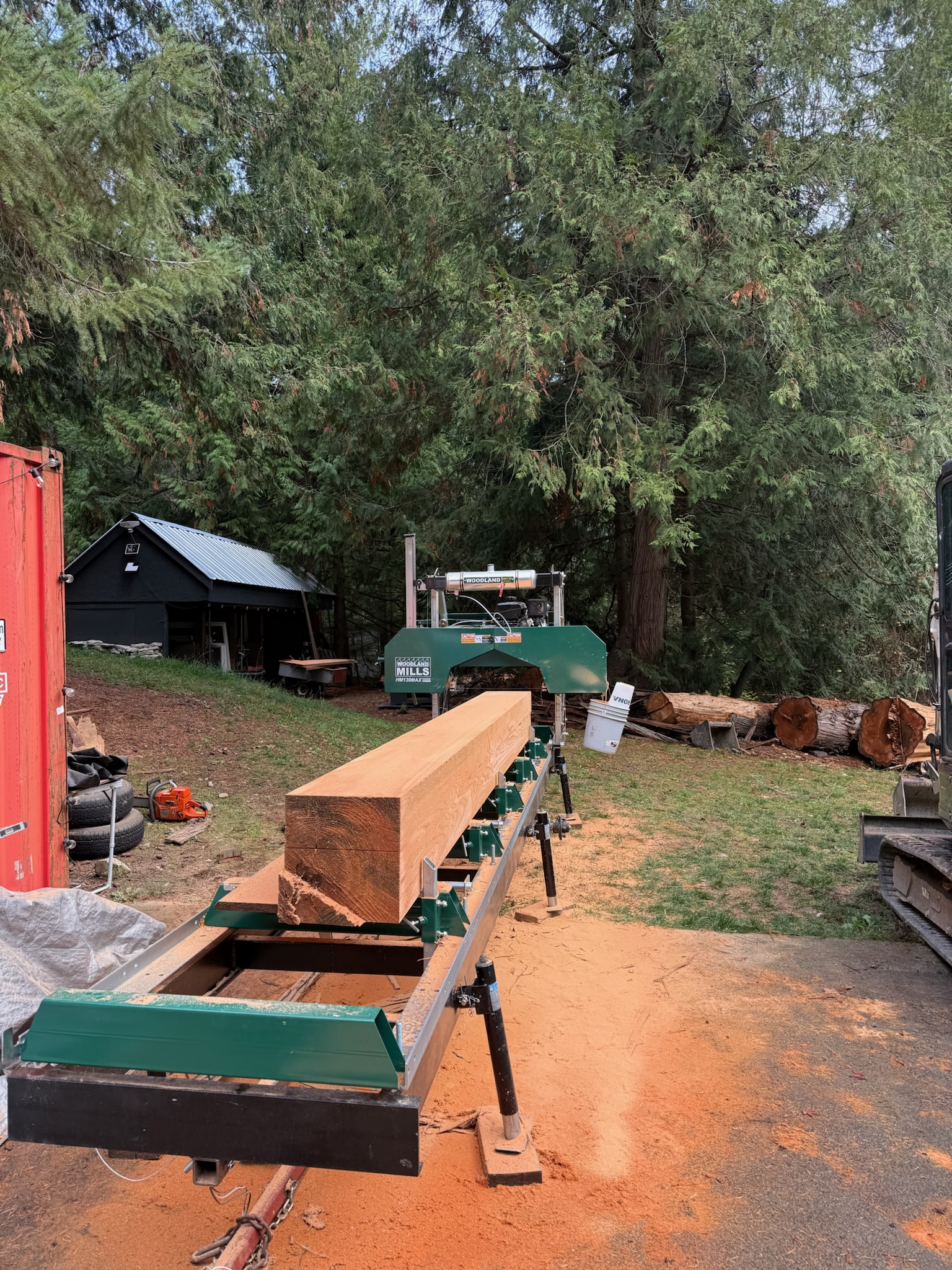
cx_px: 476
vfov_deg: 71.6
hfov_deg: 56.8
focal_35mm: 24
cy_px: 635
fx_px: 880
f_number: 1.78
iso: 64
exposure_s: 1/176
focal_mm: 6.76
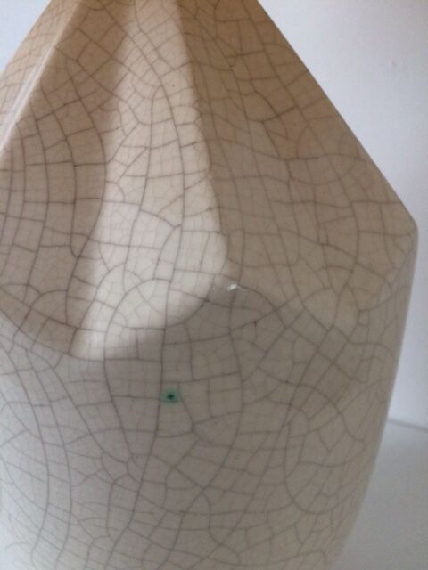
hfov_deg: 48.2
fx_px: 478
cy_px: 285
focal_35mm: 29
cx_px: 214
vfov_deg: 61.7
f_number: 2.2
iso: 250
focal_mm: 4.15
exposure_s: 1/33
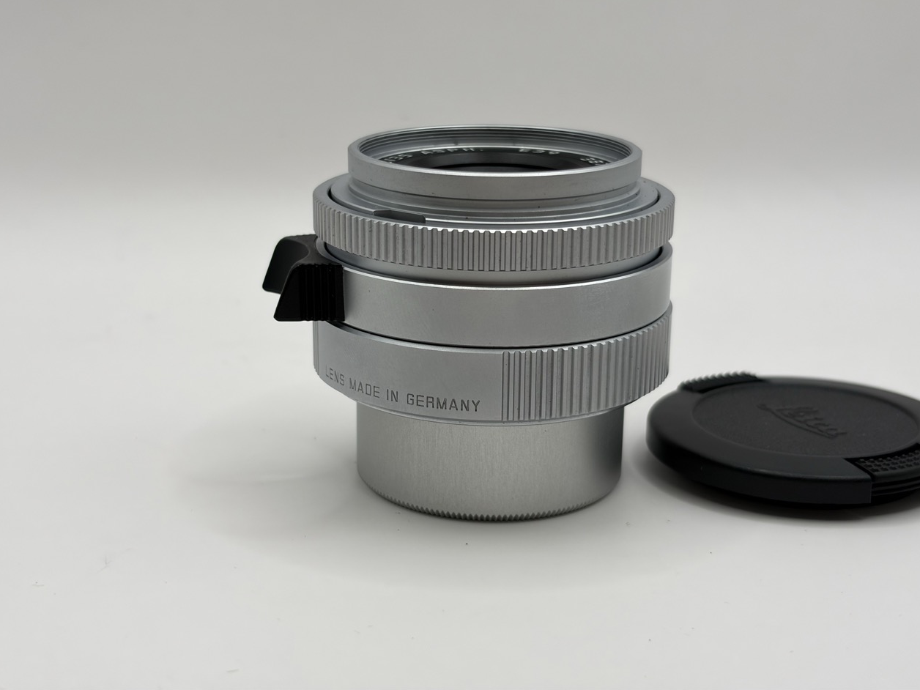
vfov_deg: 27.5
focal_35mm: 53
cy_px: 339
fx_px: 1409
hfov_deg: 36.2
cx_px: 466
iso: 32
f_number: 1.6
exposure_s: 1/285
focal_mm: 5.96
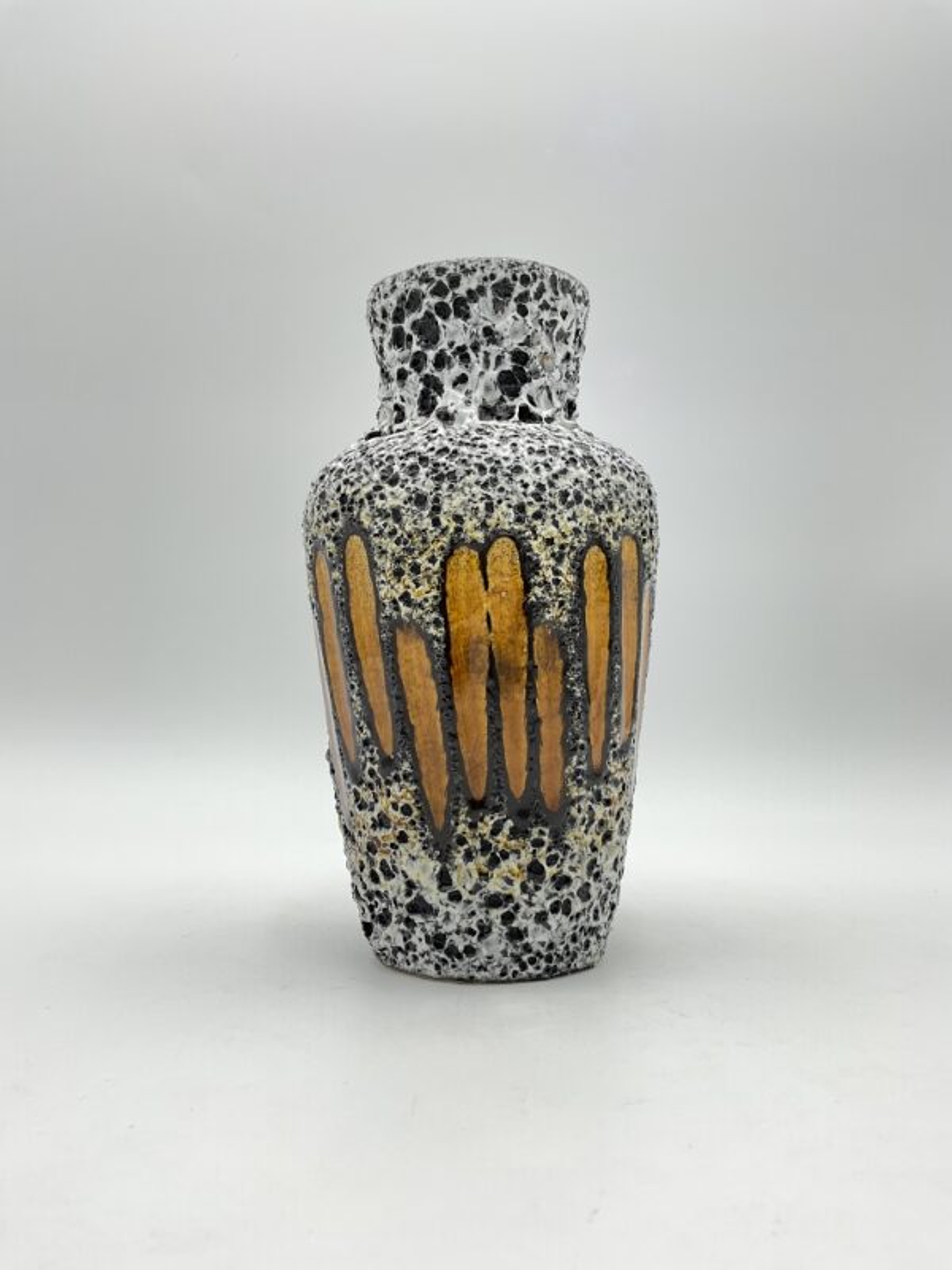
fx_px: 1063
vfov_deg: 61.7
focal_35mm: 29
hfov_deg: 48.2
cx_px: 476
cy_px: 635
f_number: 1.8
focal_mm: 3
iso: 20
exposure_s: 1/154
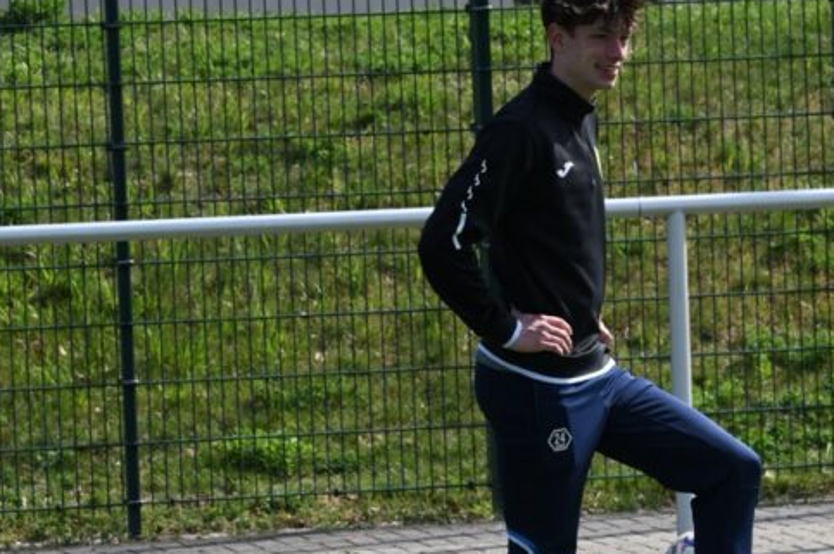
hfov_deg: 6.9
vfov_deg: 4.6
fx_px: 6873
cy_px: 333
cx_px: 589
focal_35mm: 297
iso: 1250
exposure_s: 1/1250
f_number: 13
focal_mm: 140
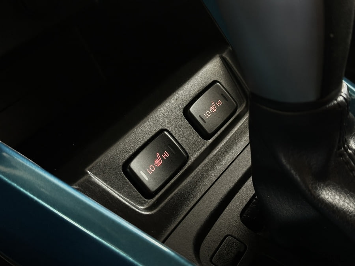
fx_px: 492
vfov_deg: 30.3
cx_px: 178
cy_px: 133
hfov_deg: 39.7
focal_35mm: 48
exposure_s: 1/33
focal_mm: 6.86
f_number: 1.78
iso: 320
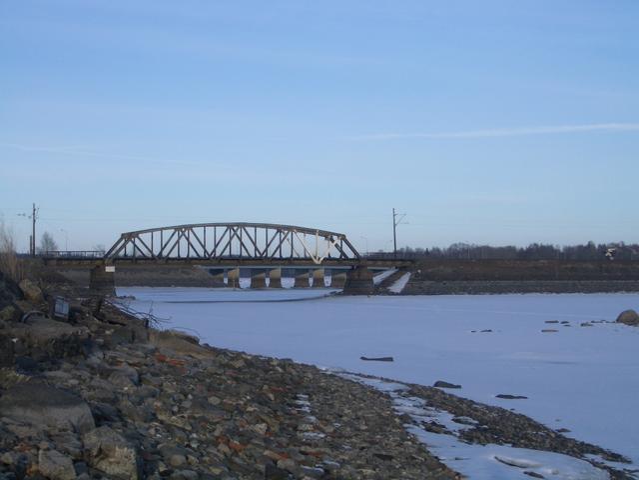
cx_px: 320
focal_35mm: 74
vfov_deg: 19.9
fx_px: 1366
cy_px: 240
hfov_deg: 26.3
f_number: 6.2
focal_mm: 12.2
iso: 50
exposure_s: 1/160
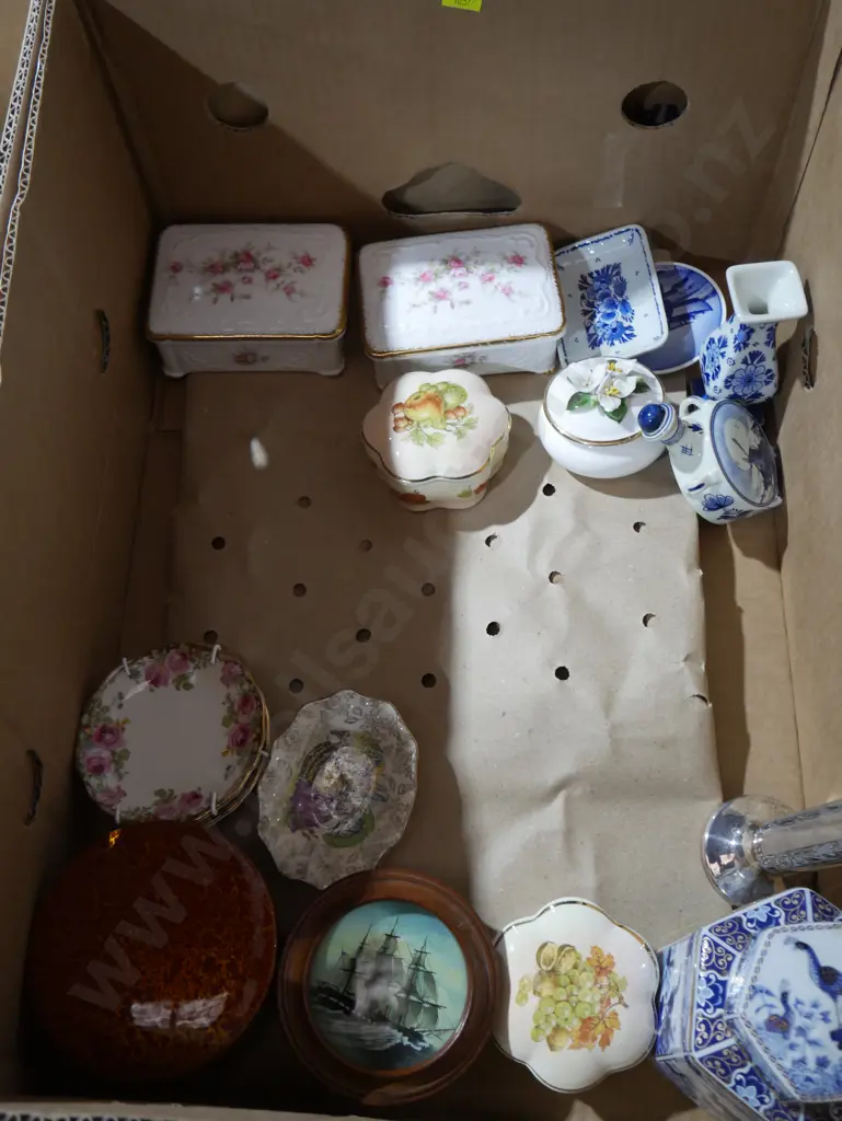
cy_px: 560
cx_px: 421
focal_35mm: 36
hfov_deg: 39.7
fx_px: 1167
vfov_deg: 51.3
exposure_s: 1/60
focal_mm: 18
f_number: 4
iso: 1250
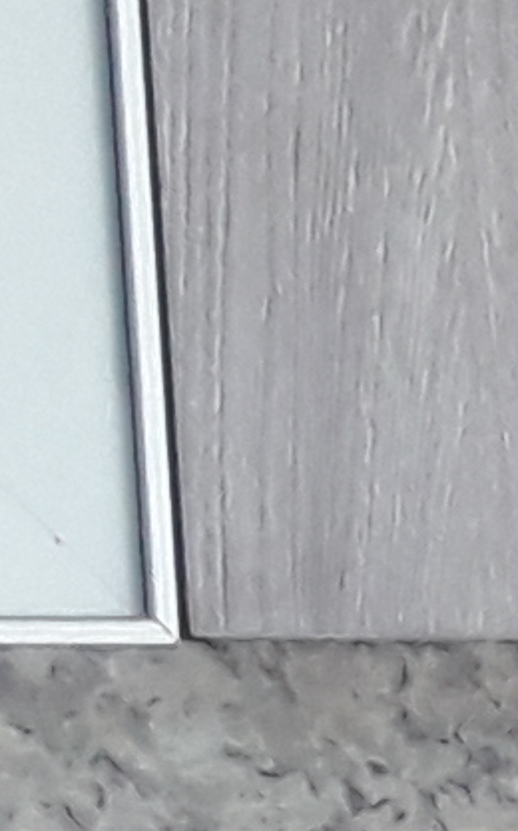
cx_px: 3636
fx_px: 6652
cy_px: 1636
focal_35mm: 294
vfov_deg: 6.9
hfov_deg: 3.5
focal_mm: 3.7
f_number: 1.9
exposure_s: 1/120
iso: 50
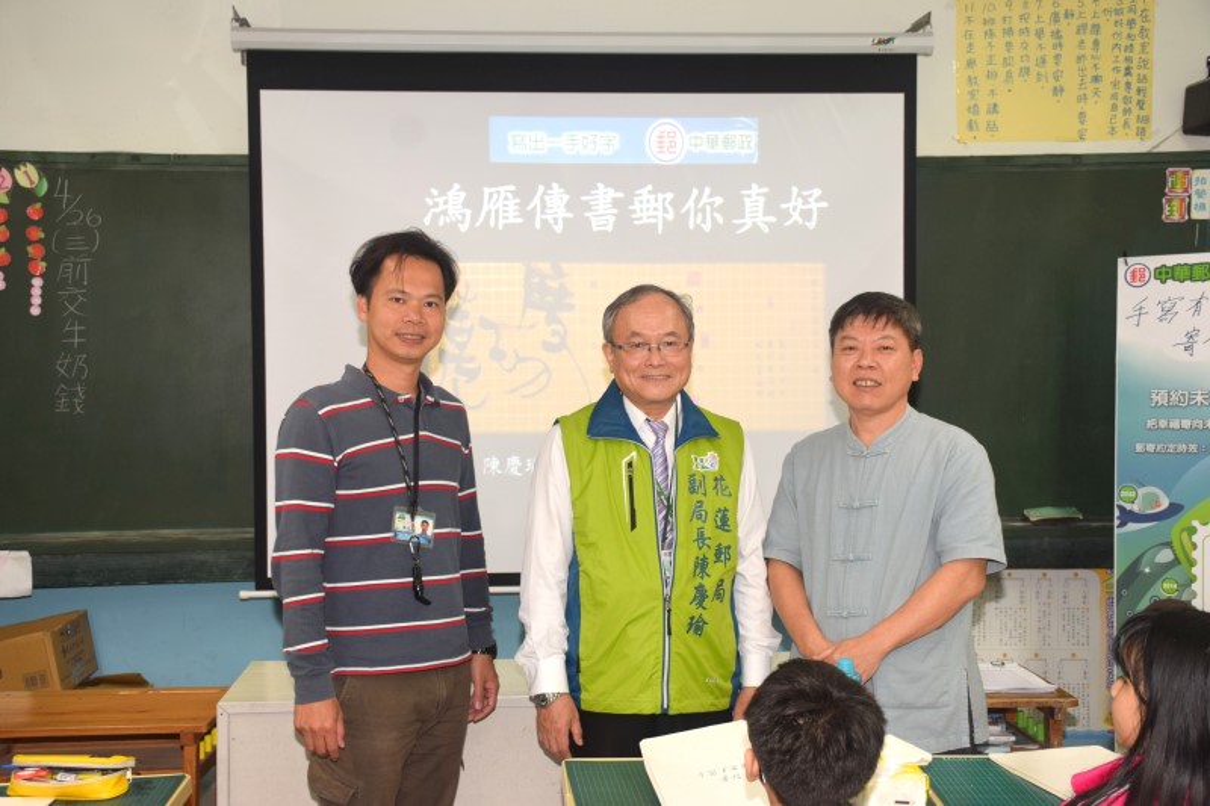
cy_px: 403
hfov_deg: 43.6
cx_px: 605
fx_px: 1512
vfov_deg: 29.9
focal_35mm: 45
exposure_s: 1/100
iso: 800
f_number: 5
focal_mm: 30
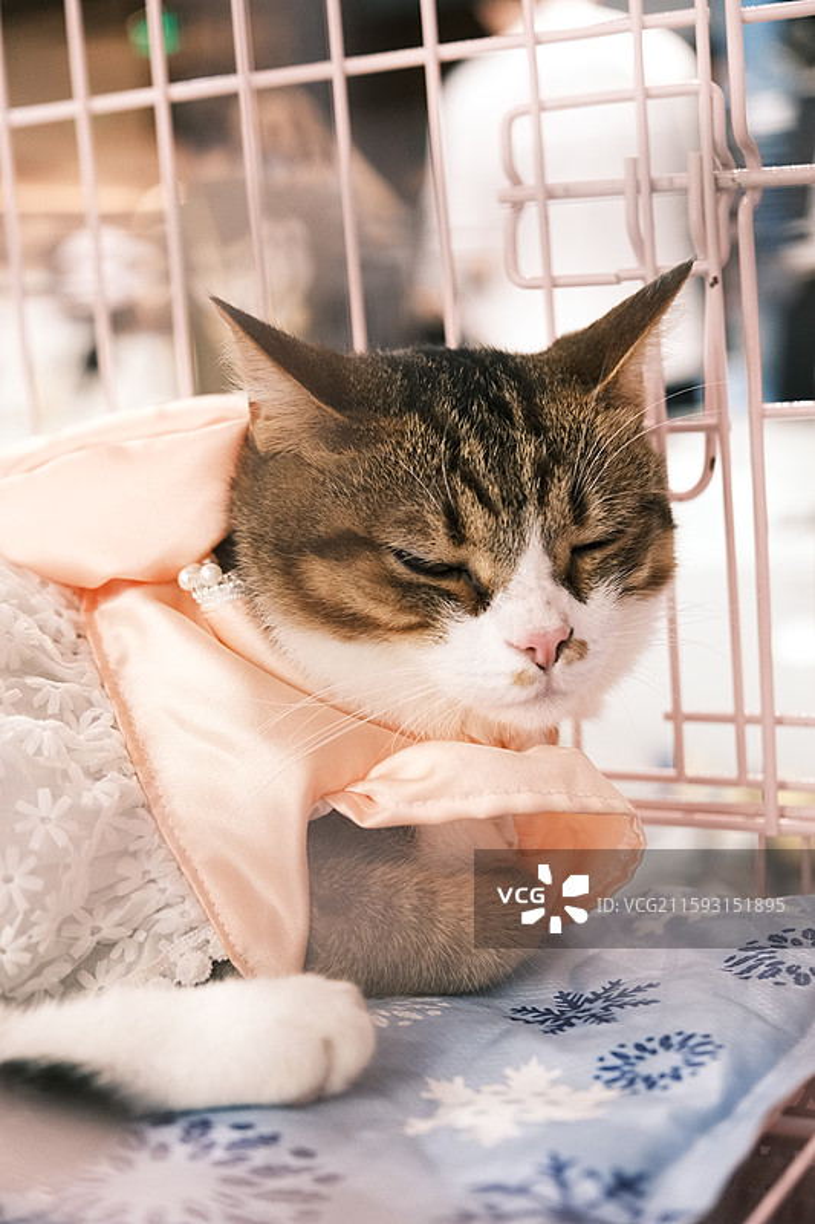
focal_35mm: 51
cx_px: 408
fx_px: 1732
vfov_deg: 38.9
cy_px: 612
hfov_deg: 26.5
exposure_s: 1/200
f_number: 2.8
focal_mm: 34
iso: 1600
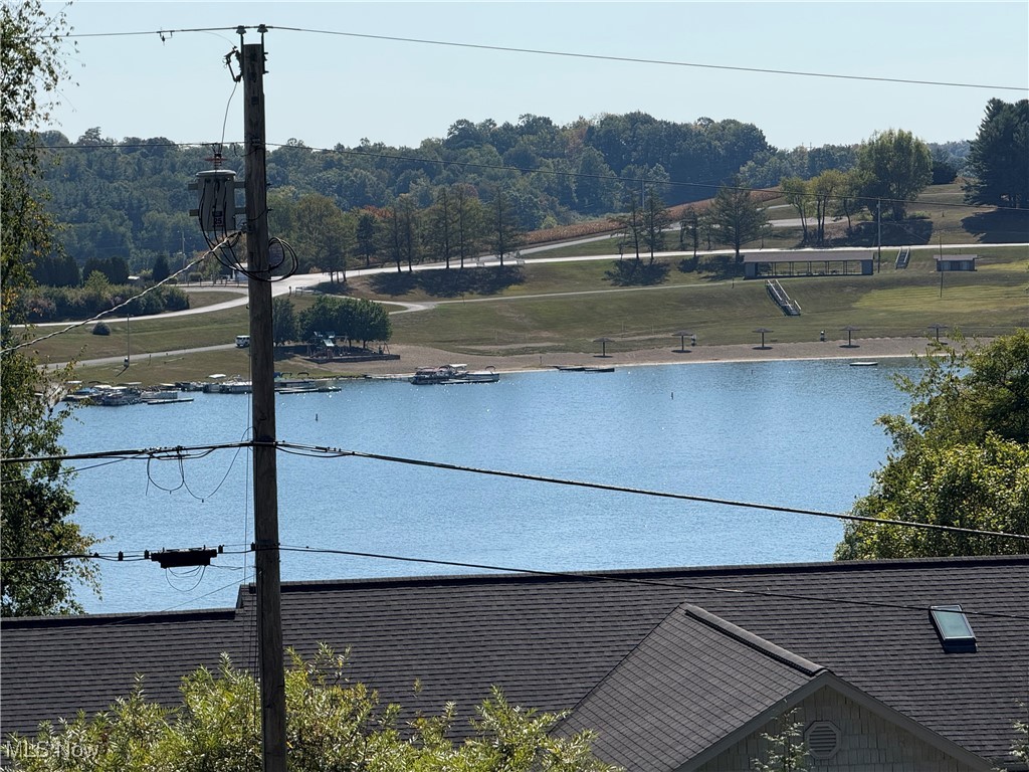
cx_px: 514
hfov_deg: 16.4
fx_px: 3567
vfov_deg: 12.3
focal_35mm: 120
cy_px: 386
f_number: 2.8
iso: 80
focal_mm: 15.66
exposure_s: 1/3195
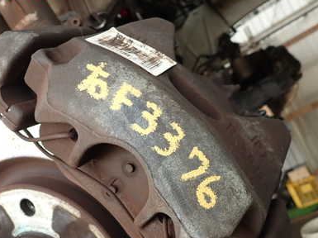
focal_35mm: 39
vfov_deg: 36.2
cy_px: 166
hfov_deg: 47.9
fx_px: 358
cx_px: 157
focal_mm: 4.5
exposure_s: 1/80
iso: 100
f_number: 2.8
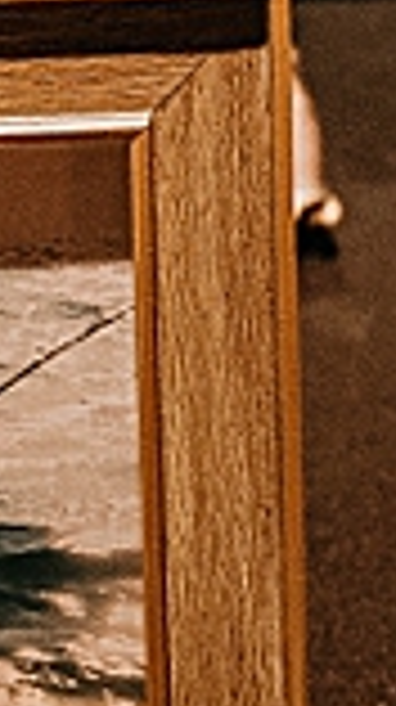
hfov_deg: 4.6
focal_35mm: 261
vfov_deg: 8.3
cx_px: 180
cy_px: 281
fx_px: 4885
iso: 2000
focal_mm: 28
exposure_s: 1/60
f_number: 2.8
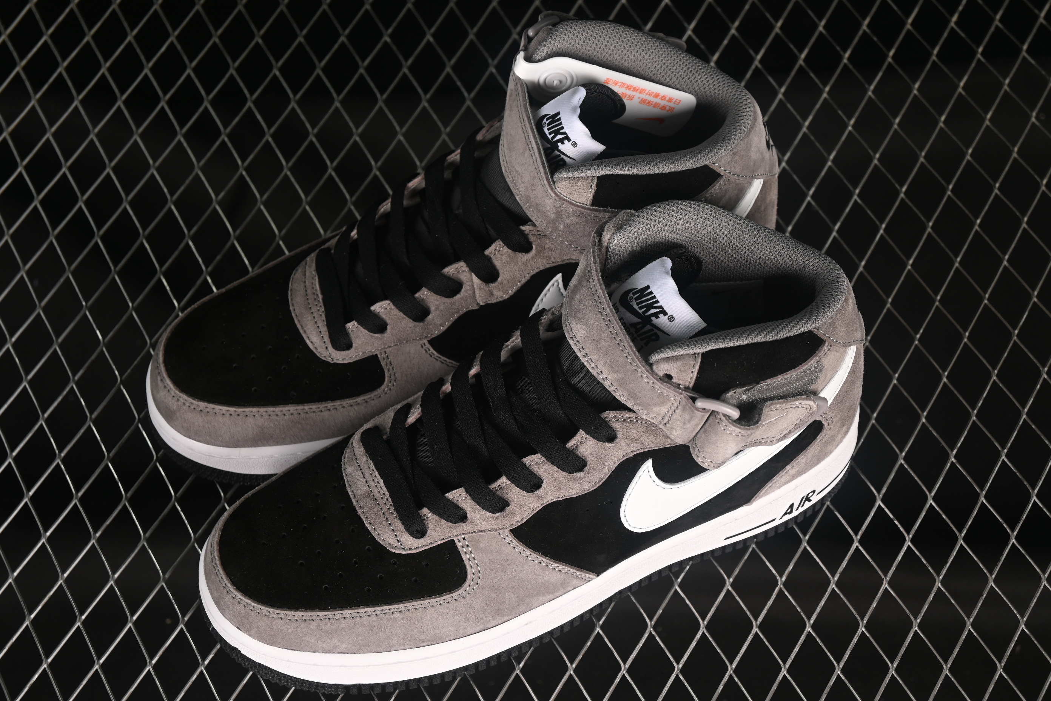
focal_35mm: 75
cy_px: 350
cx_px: 526
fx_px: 2189
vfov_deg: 18.2
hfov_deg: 27.0
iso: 160
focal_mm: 50
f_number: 6.3
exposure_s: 1/60
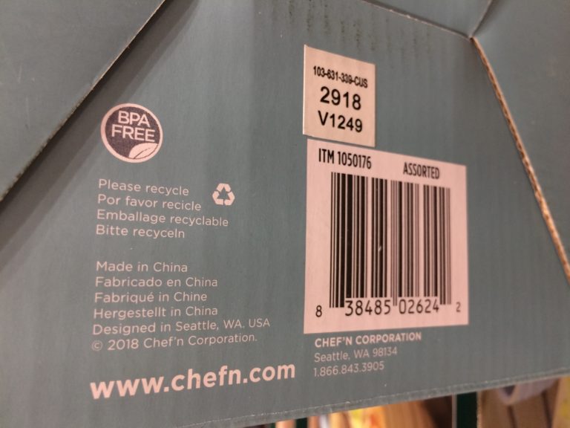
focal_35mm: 29
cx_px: 285
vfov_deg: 48.2
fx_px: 478
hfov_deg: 61.7
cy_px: 214
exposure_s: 1/33
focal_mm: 4.15
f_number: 2.2
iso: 160
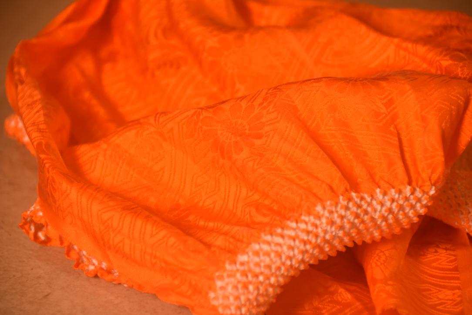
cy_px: 158
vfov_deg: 5.9
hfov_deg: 8.9
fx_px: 3049
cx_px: 236
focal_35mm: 232
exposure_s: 1/125
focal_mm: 155
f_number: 6
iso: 900
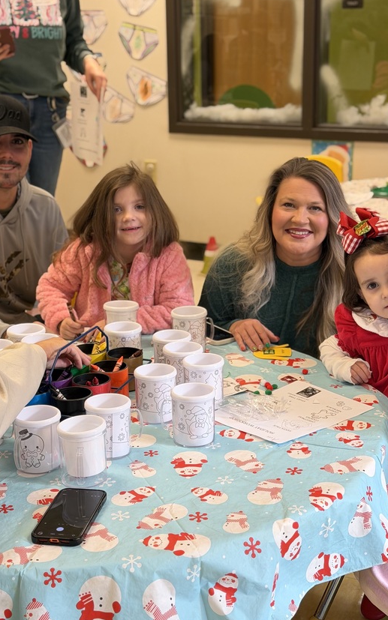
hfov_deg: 20.6
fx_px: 1066
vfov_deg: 32.5
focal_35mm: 63
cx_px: 201
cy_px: 319
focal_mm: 6.76
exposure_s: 1/117
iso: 100
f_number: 1.78
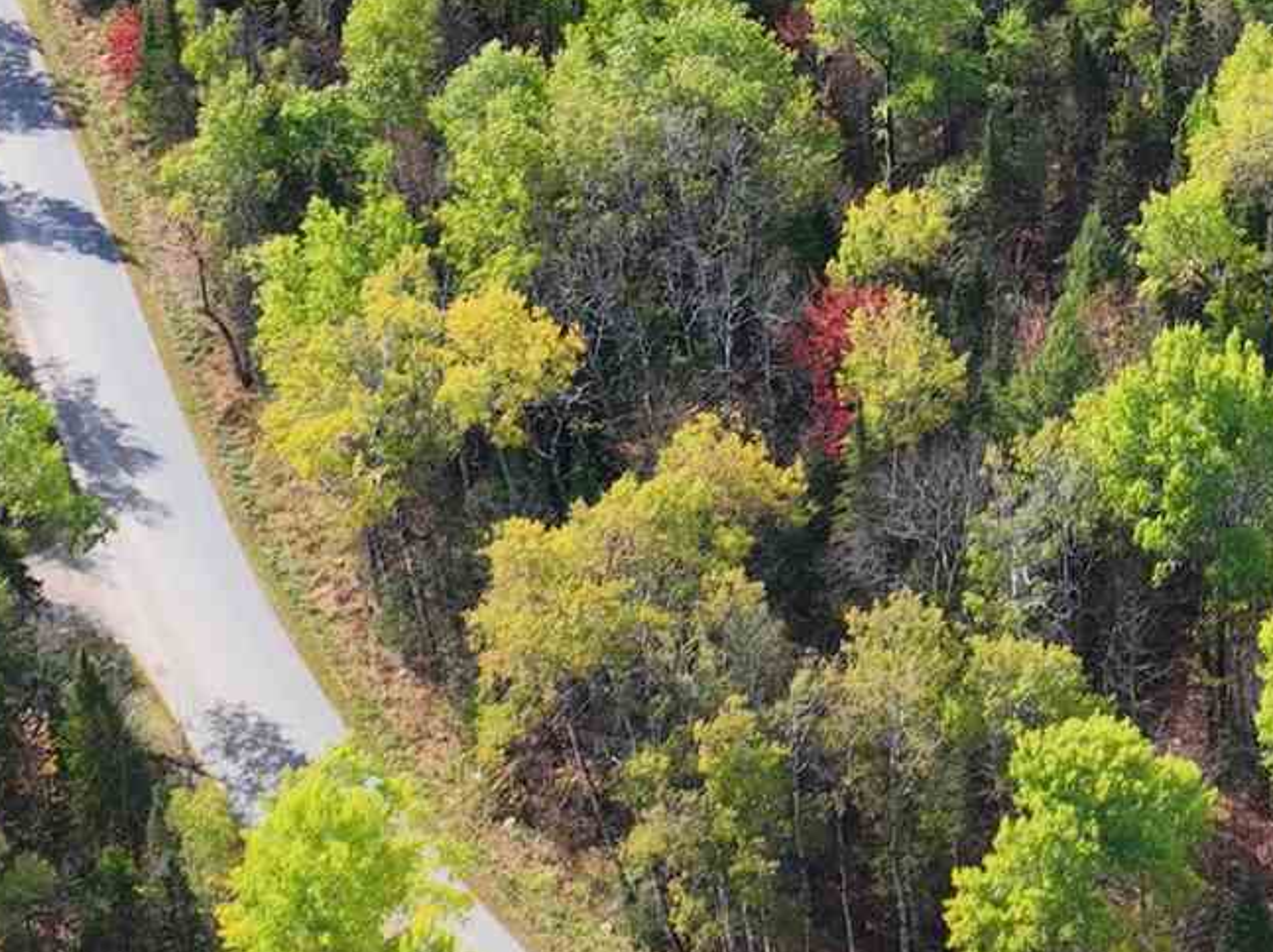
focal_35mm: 114
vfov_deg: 12.6
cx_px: 1517
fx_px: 4188
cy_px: -200
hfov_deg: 16.6
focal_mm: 12.29
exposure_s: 1/2000
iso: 190
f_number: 2.8
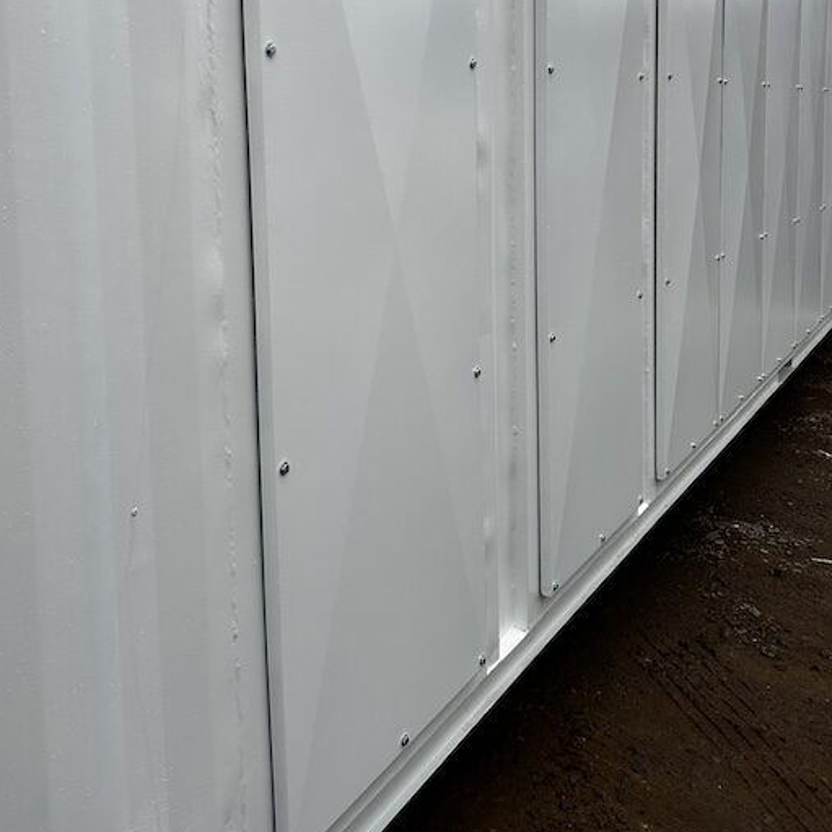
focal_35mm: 36
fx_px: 979
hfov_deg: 45.9
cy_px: 228
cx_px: 361
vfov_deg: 44.8
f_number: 1.5
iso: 50
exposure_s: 1/2762
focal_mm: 5.7
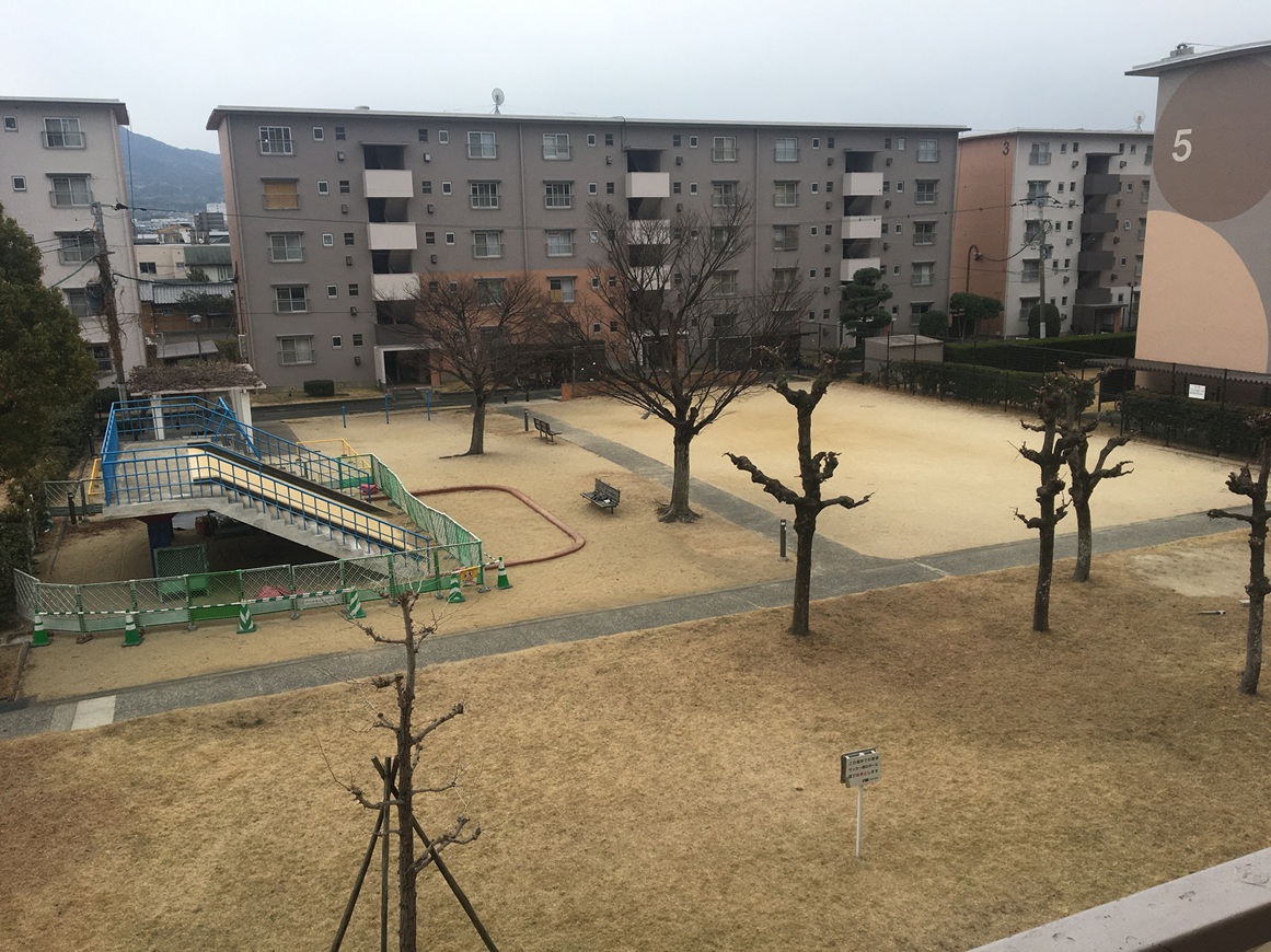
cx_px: 636
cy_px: 476
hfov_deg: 61.7
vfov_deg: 48.2
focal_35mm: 29
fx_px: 1064
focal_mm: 4.15
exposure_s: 1/810
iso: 25
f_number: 2.2
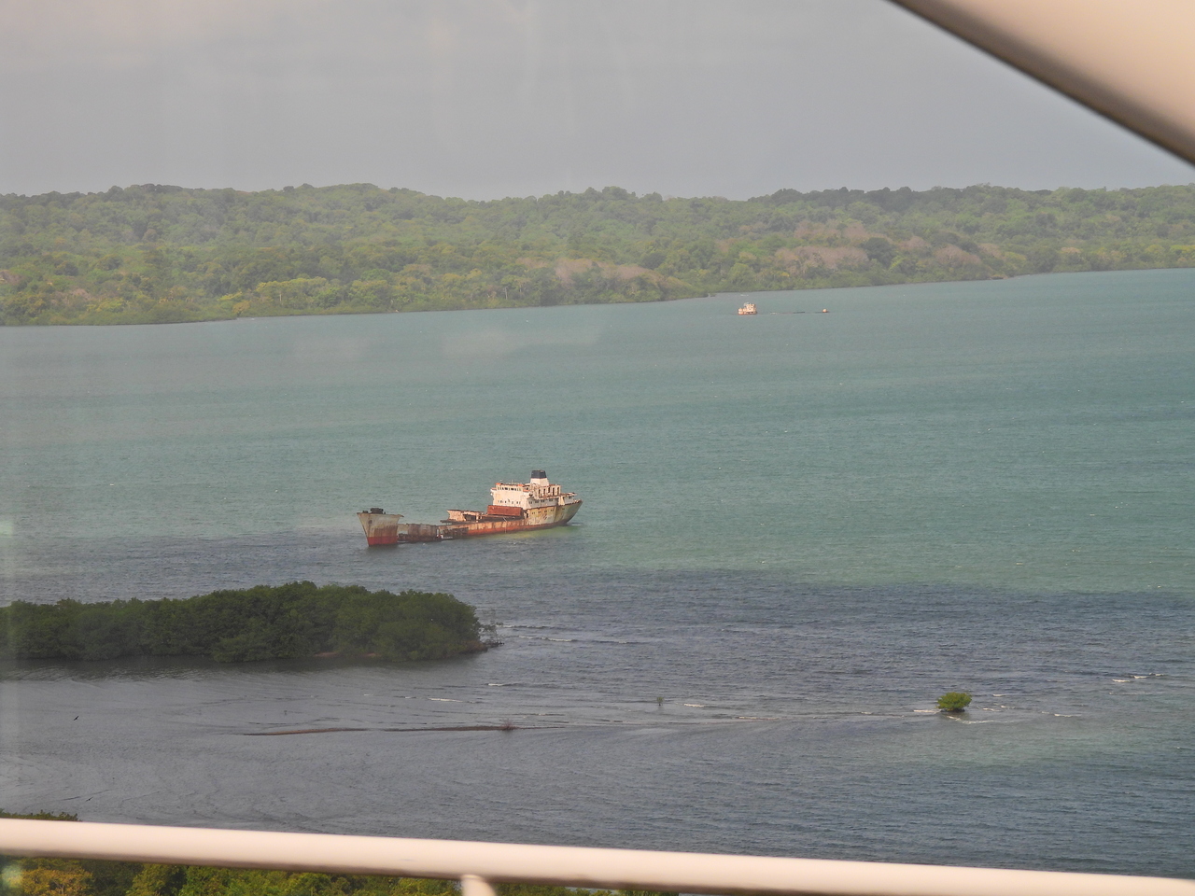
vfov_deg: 9.9
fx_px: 5178
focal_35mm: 150
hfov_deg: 13.2
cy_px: 448
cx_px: 598
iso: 100
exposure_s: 1/320
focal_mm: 26.8
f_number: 4.5
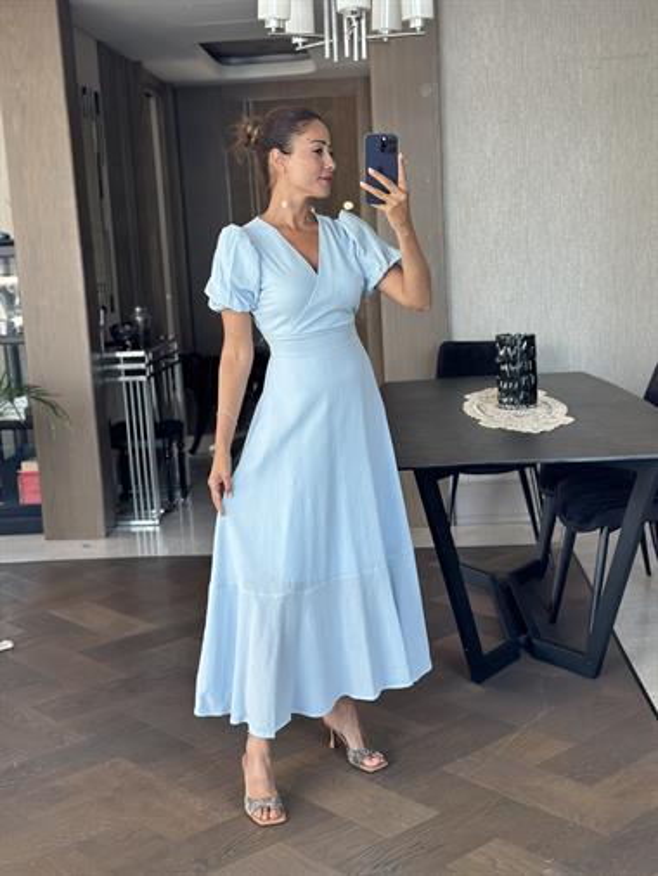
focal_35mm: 48
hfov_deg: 30.3
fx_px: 1216
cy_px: 438
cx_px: 329
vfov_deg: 39.6
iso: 125
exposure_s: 1/107
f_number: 1.78
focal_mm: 6.86
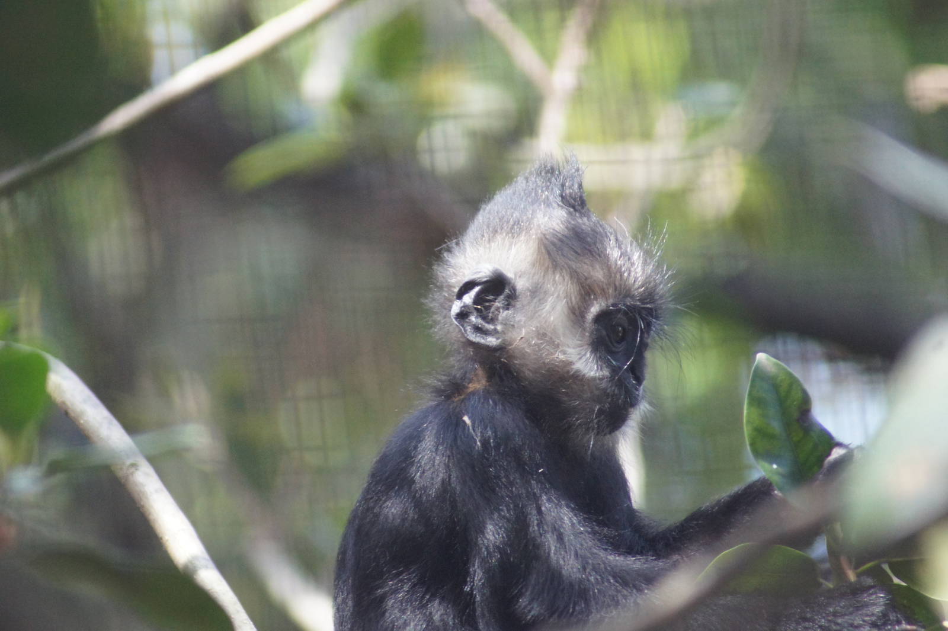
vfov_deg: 3.1
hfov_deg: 4.6
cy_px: 316
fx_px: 11843
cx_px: 474
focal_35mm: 450
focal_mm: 300
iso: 1600
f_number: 5.6
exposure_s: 1/250
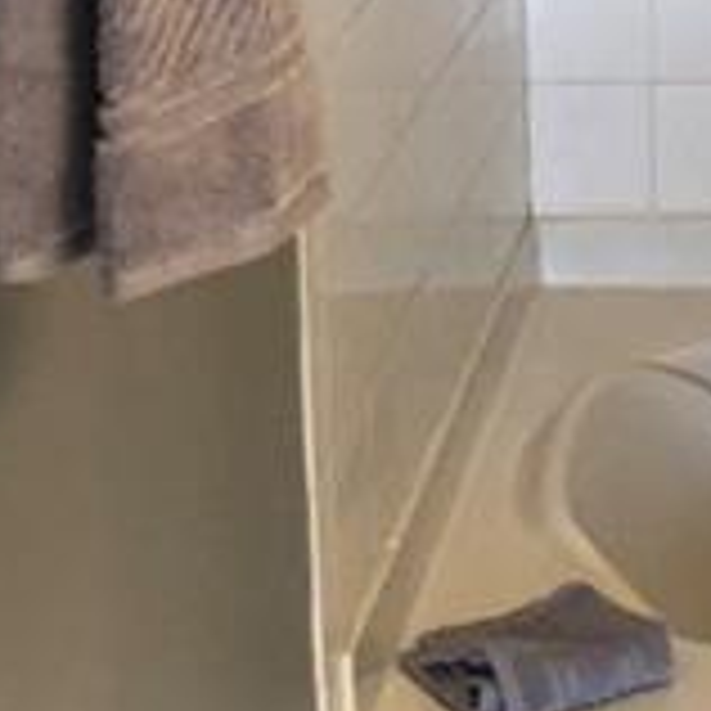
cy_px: -346
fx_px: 2789
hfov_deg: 14.2
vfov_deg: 13.7
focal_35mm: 120
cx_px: 810
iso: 40
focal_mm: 4
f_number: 1.8
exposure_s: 1/15
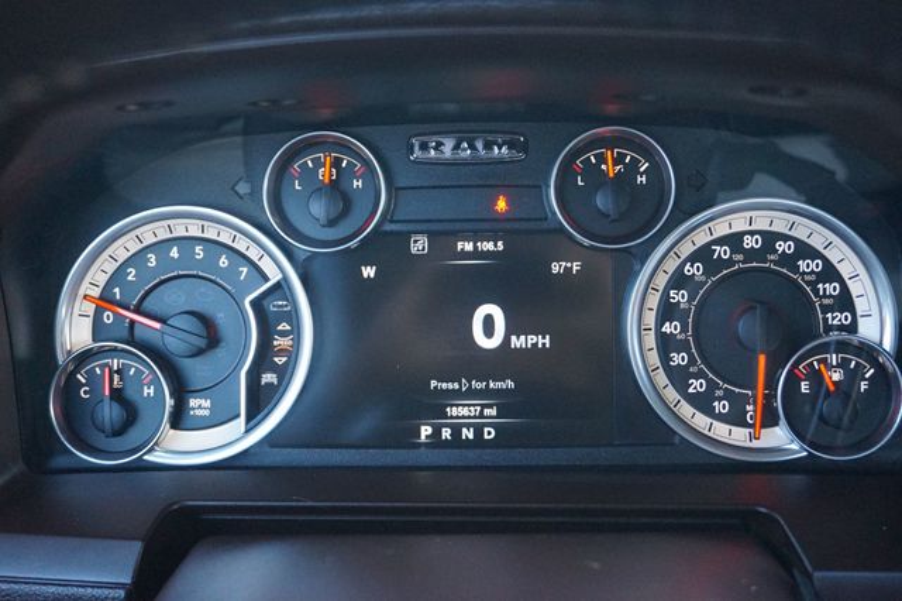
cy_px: 300
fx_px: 1089
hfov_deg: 45.0
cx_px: 451
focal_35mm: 44
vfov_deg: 30.8
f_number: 4.5
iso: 2500
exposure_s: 1/160
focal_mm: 29
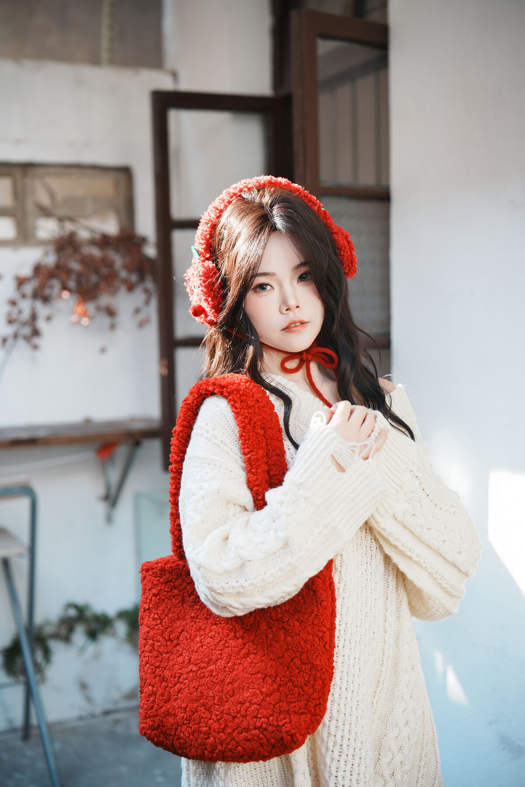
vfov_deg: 39.6
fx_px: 1094
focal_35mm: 50
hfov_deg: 27.0
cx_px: 262
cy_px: 394
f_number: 2.2
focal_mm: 50
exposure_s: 1/500
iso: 160
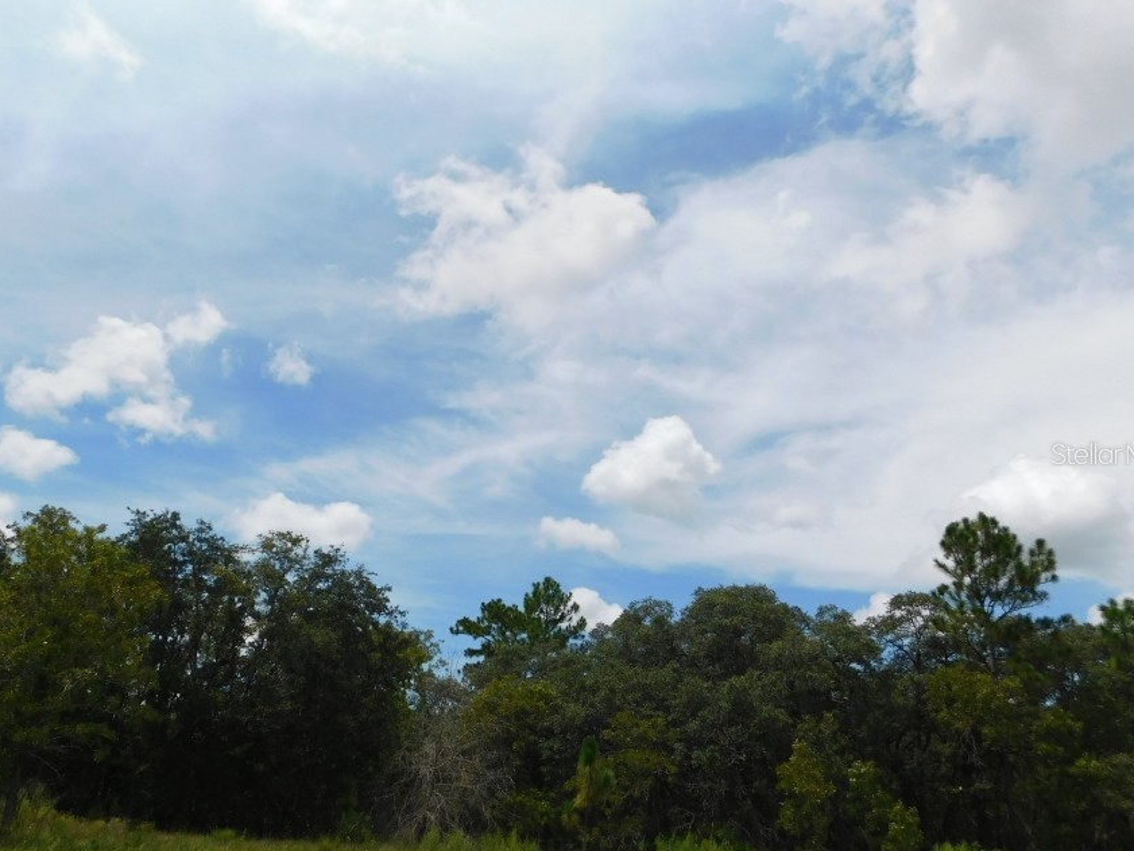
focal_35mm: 28
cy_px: 453
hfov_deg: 63.2
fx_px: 917
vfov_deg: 49.7
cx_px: 488
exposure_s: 1/800
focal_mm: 4
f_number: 6
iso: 125
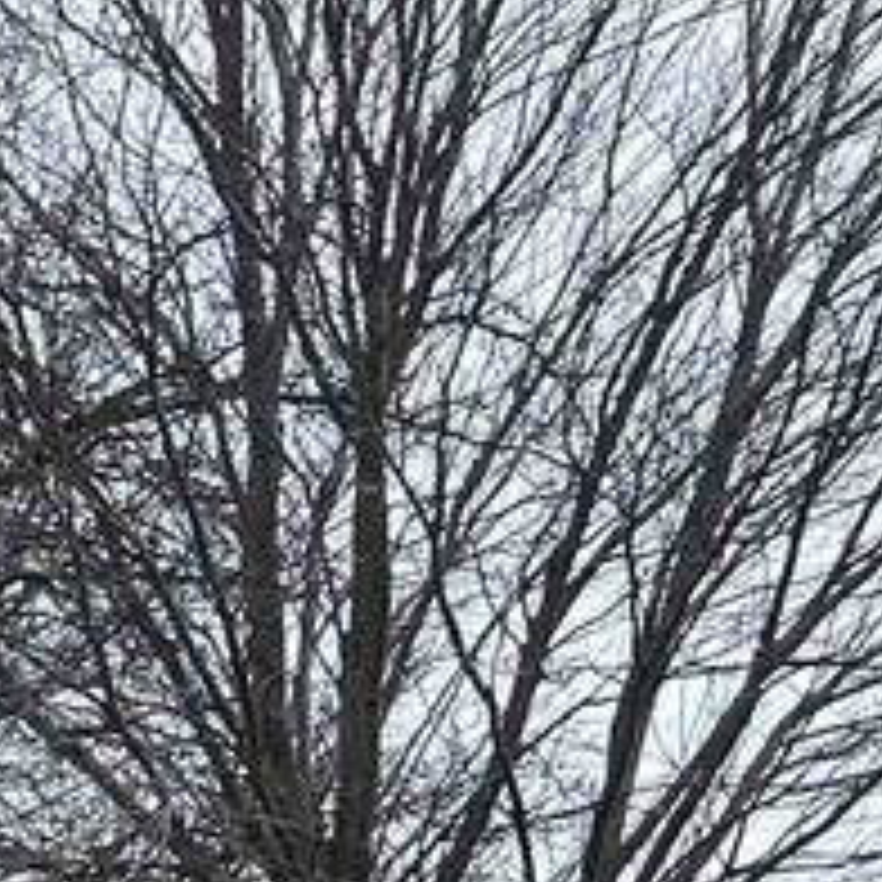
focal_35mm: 150
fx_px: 4324
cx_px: -1683
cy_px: 1508
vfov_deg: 11.0
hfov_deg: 9.4
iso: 50
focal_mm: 5.7
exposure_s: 1/1698
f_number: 1.5
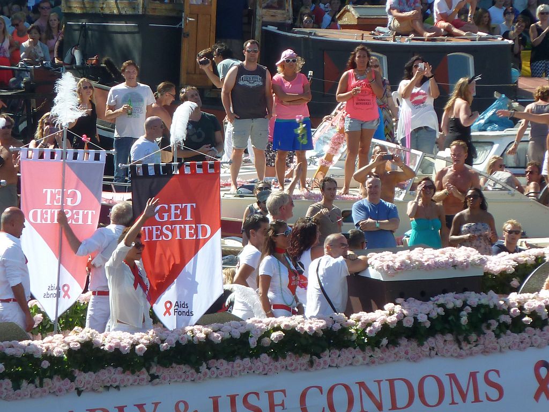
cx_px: 274
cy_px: 206
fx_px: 7026
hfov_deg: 4.5
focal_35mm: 443
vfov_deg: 3.4
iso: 80
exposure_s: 1/200
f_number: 4.9
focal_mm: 49.2
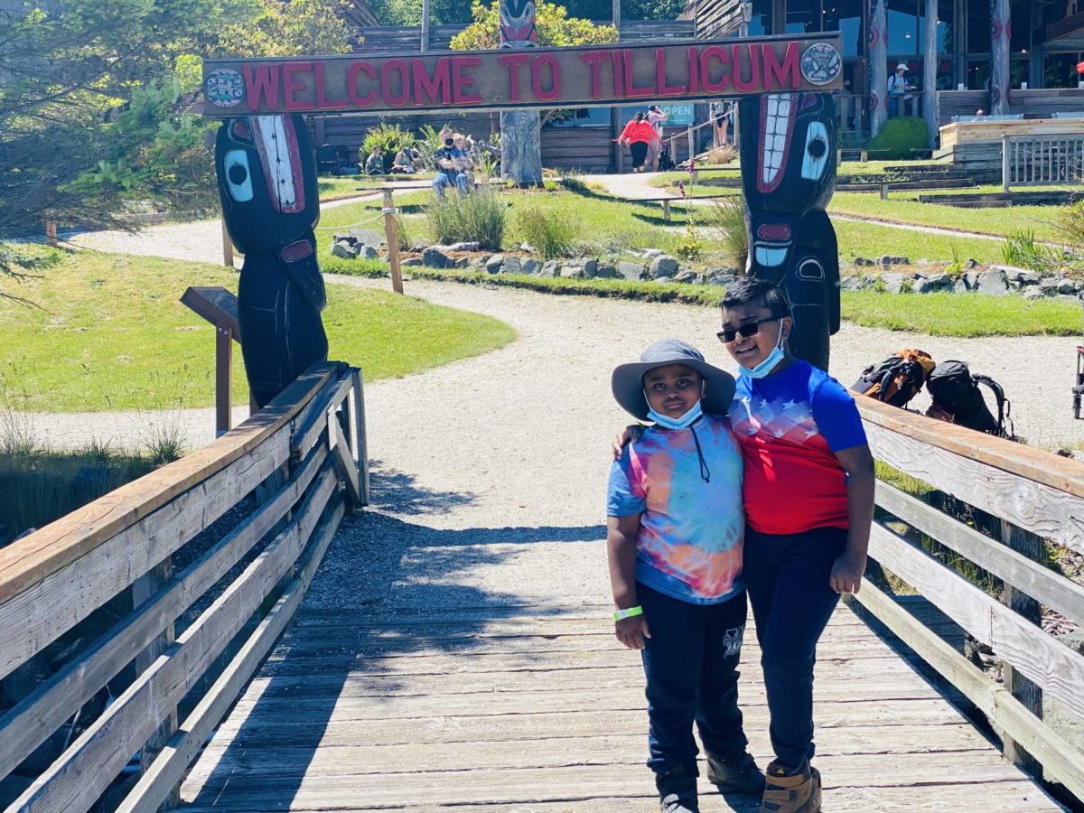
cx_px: 542
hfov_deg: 36.8
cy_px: 406
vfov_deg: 28.0
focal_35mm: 52
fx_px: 1628
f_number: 2
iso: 20
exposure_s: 1/1043
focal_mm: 6
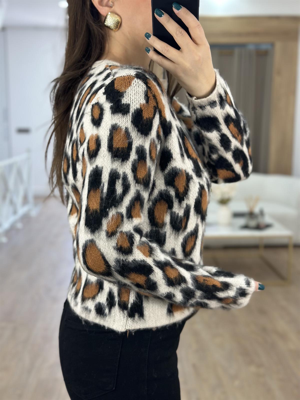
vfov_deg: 39.7
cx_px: 150
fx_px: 555
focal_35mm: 48
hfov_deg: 30.3
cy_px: 200
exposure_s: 1/100
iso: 80
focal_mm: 6.86
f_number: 1.78
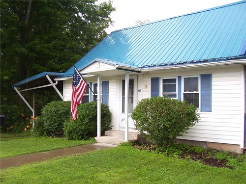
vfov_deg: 41.8
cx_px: 123
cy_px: 92
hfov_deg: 54.0
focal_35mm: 34
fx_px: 242
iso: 80
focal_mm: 5.6
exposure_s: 1/180
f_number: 2.7
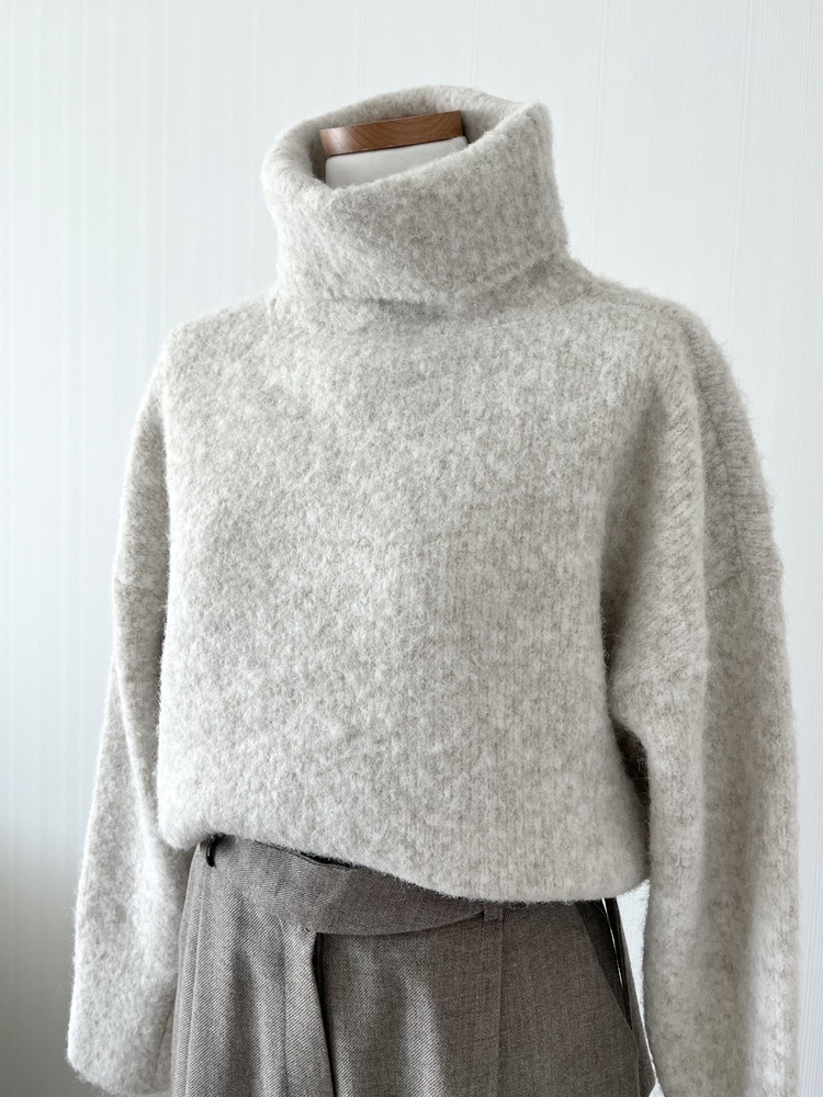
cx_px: 412
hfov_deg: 53.1
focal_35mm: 26
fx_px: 824
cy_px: 548
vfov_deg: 67.3
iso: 80
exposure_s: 1/121
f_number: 1.6
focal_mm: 5.1
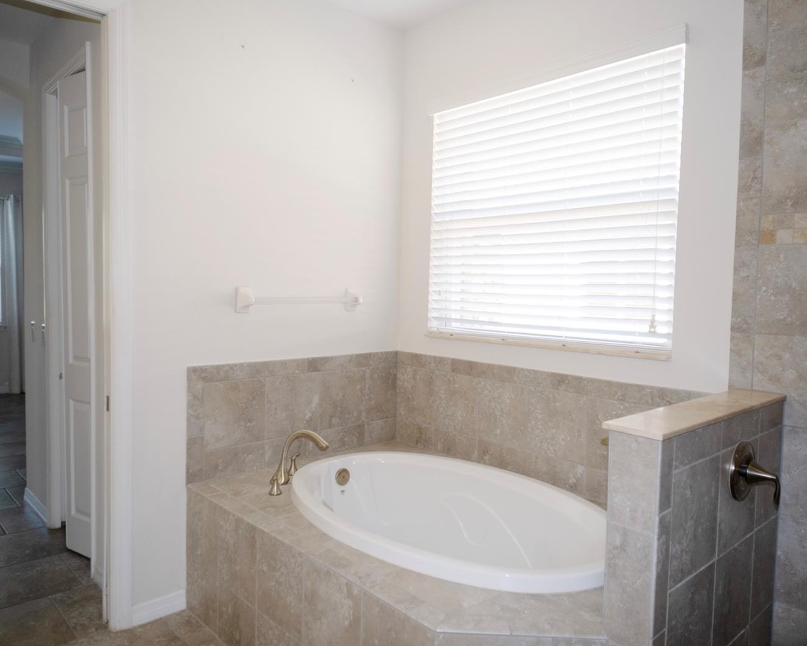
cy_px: 321
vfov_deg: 58.8
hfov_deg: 70.3
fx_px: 573
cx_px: 401
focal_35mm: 24
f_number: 3.5
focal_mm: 14
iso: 250
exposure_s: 1/60
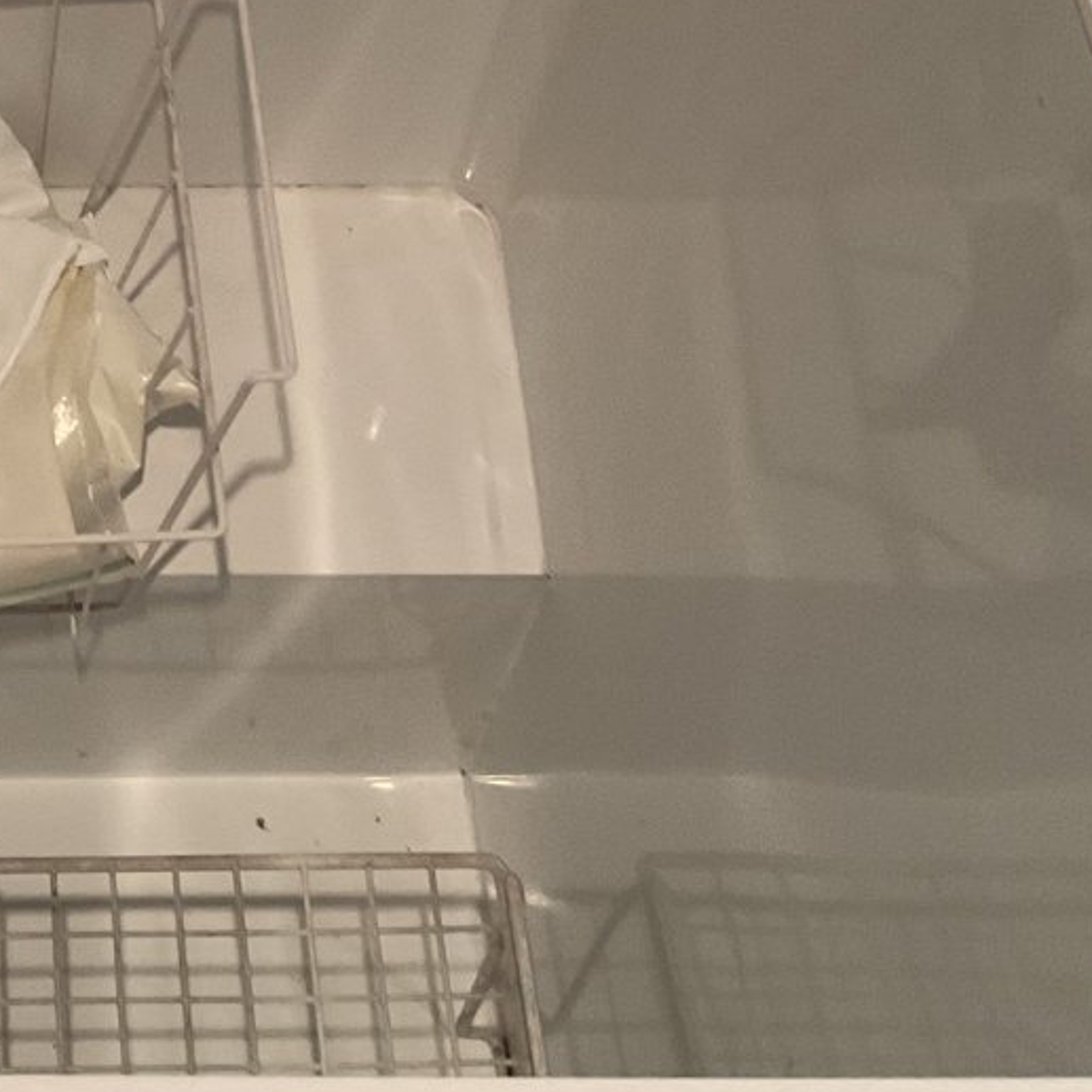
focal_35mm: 75
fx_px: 2677
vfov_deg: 22.5
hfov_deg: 21.9
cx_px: -90
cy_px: 92
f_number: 1.8
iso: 250
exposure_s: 1/60
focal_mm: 3
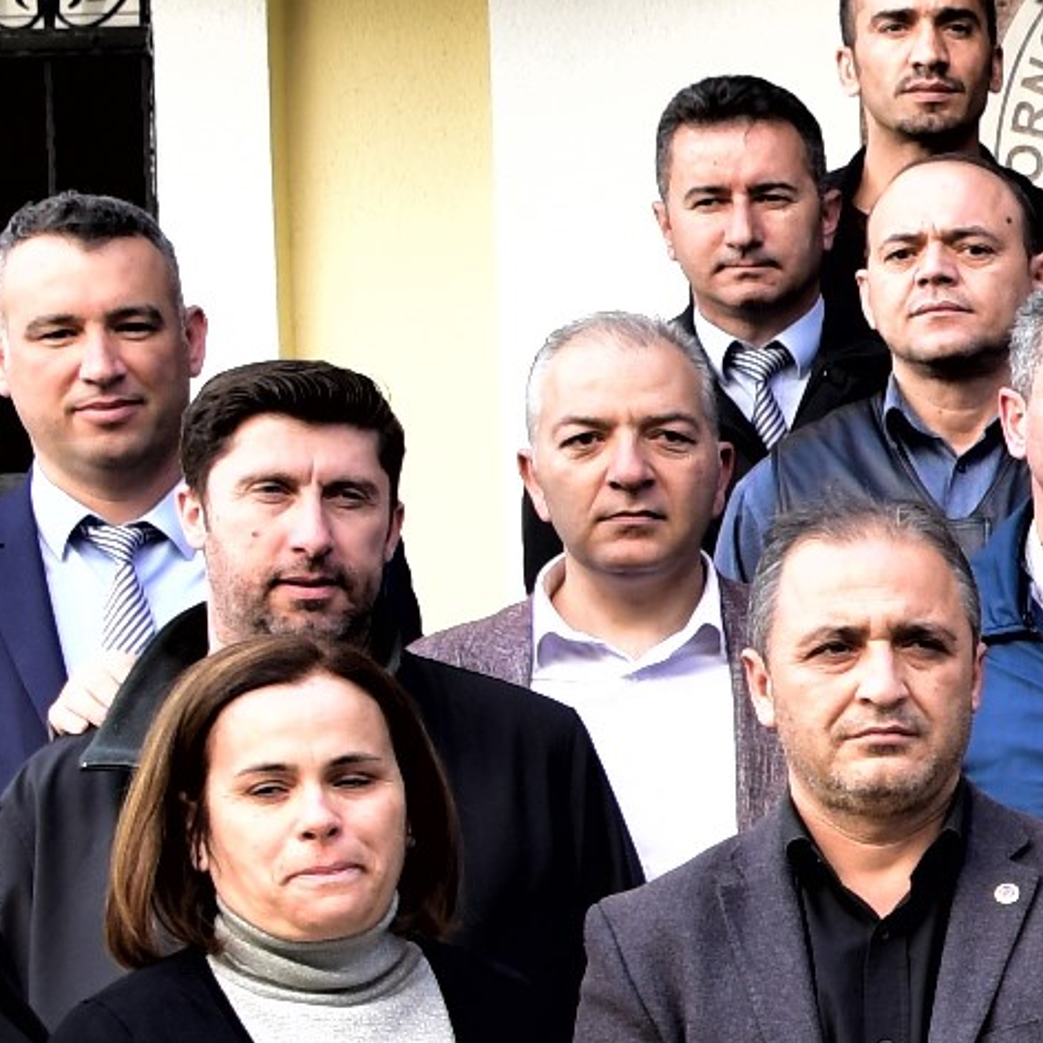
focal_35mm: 159
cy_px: 902
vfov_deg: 10.9
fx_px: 5420
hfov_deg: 9.1
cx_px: 2992
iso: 200
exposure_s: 1/125
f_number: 4.5
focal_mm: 24
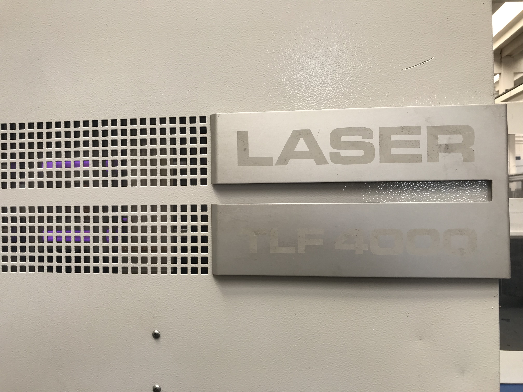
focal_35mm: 28
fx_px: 423
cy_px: 196
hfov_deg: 63.4
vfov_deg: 49.7
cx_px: 262
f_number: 1.8
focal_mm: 3.99
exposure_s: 1/154
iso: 20
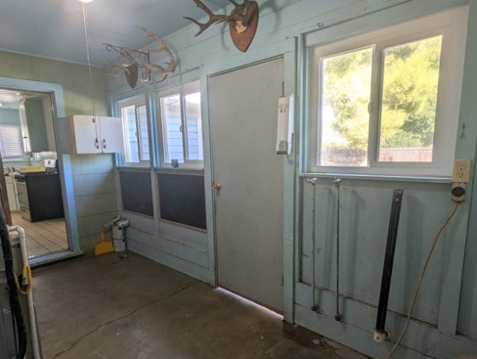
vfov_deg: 63.3
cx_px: 232
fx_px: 290
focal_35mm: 21
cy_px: 202
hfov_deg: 78.9
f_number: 2.2
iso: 41
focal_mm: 2.35
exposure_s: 1/60
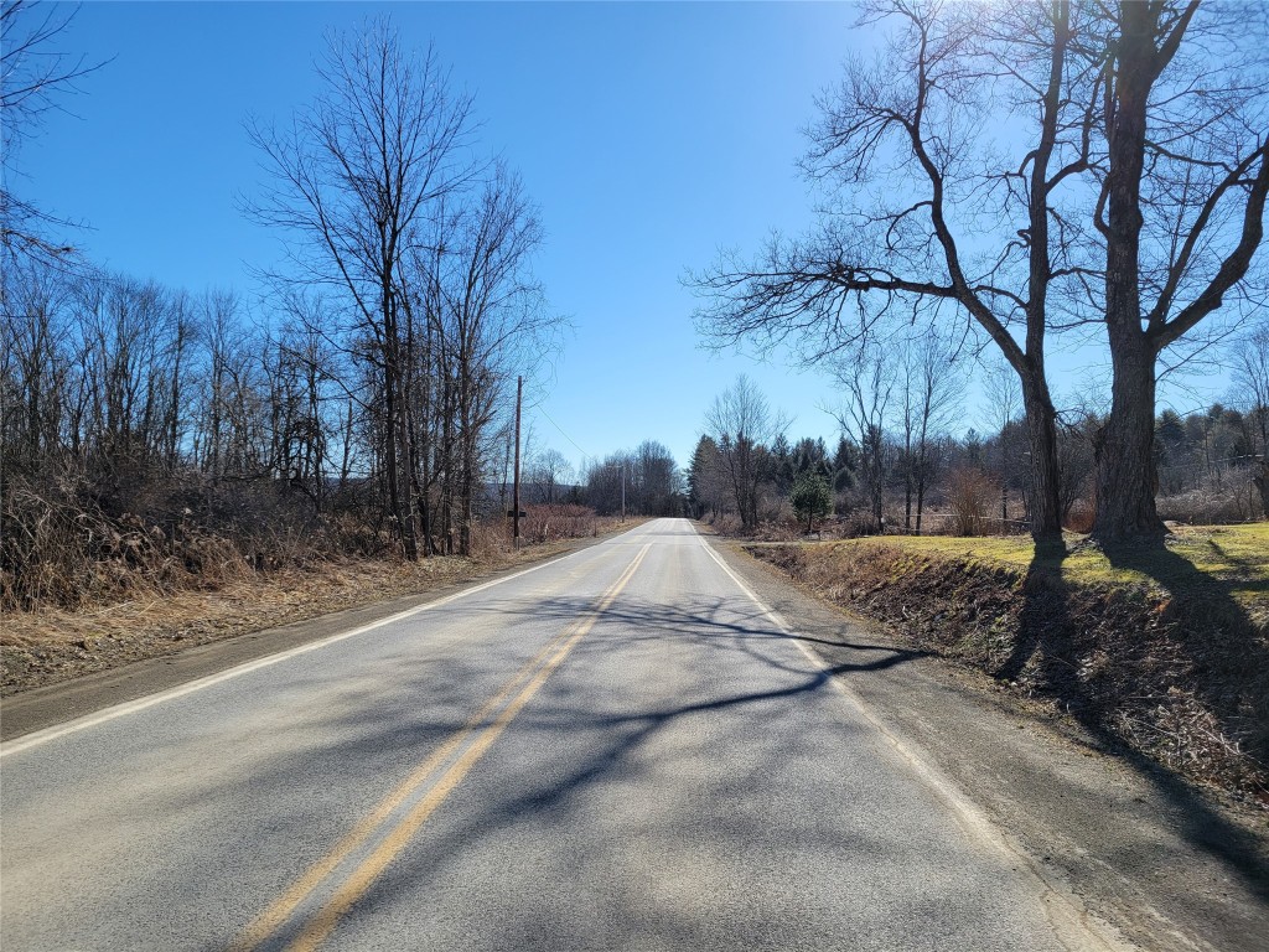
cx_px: 634
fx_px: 953
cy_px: 476
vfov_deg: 53.1
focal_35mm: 26
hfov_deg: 67.3
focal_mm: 5.4
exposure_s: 1/2346
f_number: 1.8
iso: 40
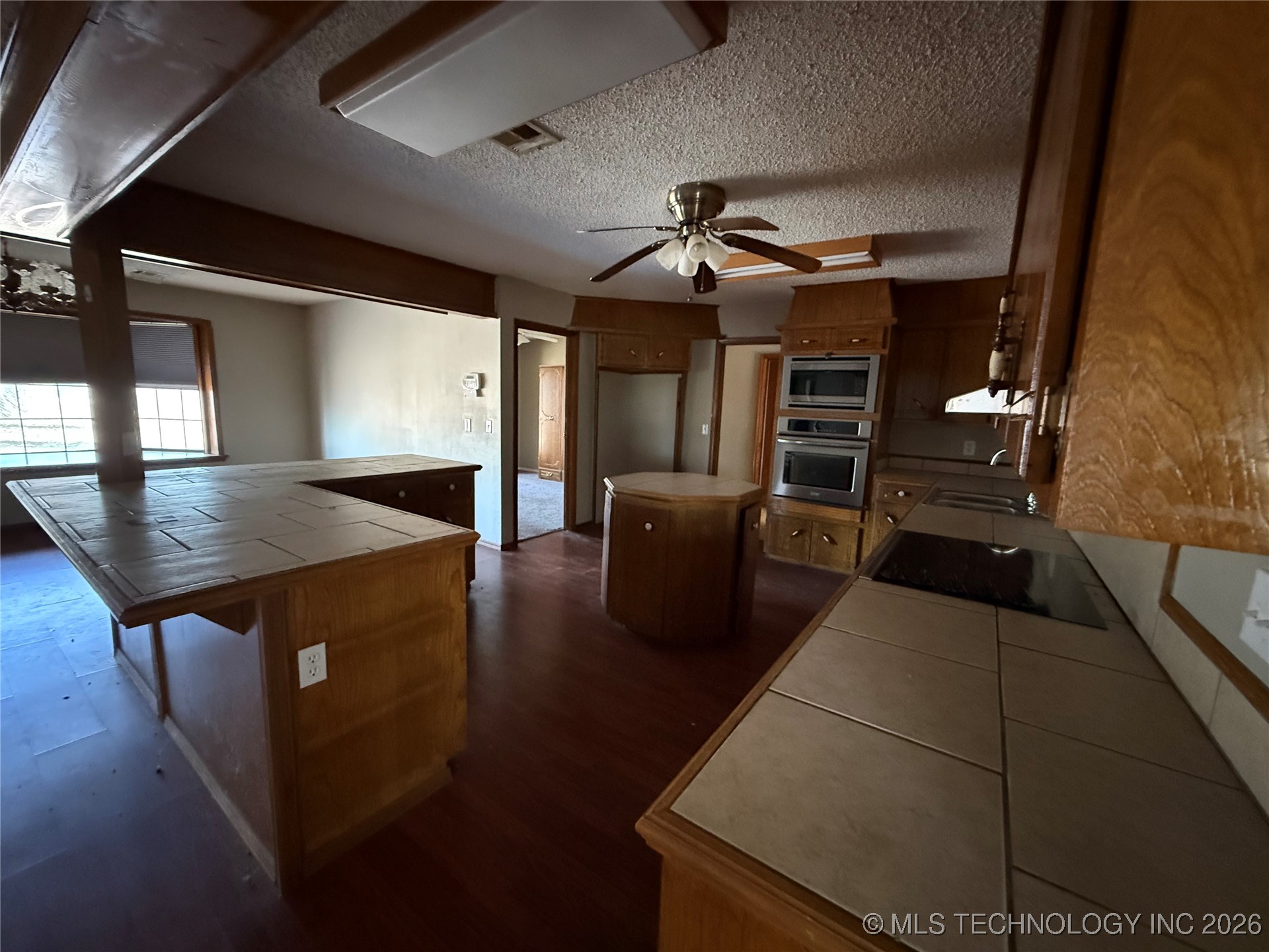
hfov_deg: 102.1
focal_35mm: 14
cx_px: 634
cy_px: 476
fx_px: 513
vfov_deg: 85.7
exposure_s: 1/35
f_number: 2.2
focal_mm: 2.22
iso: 1600
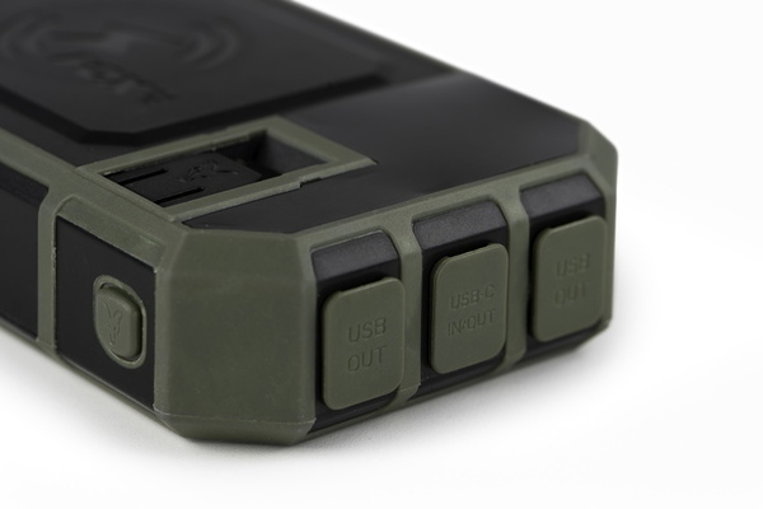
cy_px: 254
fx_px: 2225
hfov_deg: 19.5
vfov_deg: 13.0
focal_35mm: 105
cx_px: 382
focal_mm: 105
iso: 100
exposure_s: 1/160
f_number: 13
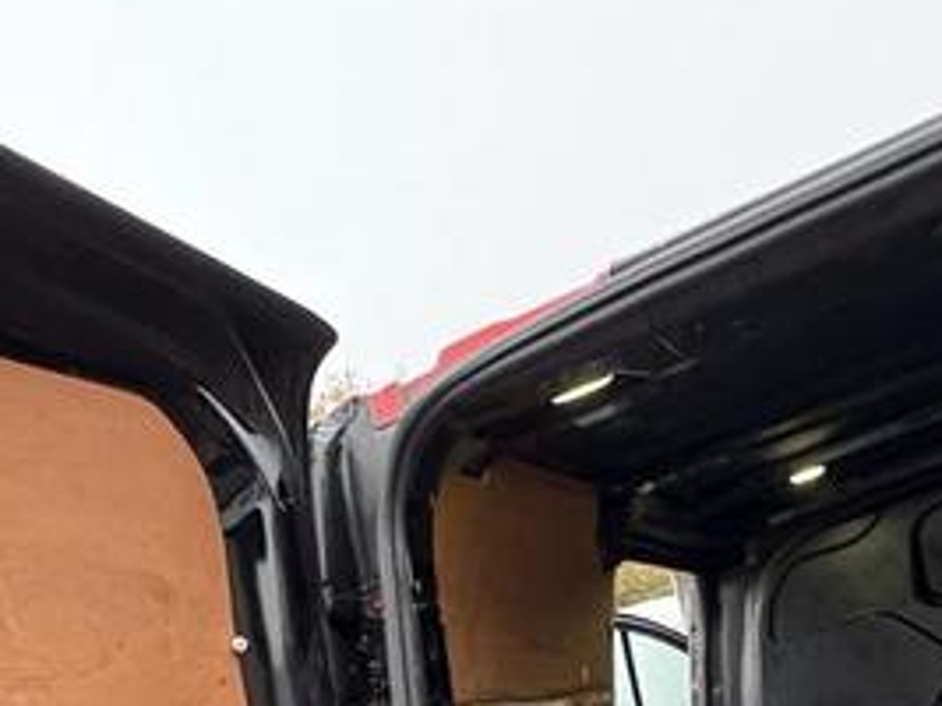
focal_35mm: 47
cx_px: 423
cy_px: 1027
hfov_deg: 40.4
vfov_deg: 24.7
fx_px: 1278
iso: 250
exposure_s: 1/81
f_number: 2.2
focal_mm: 2.22
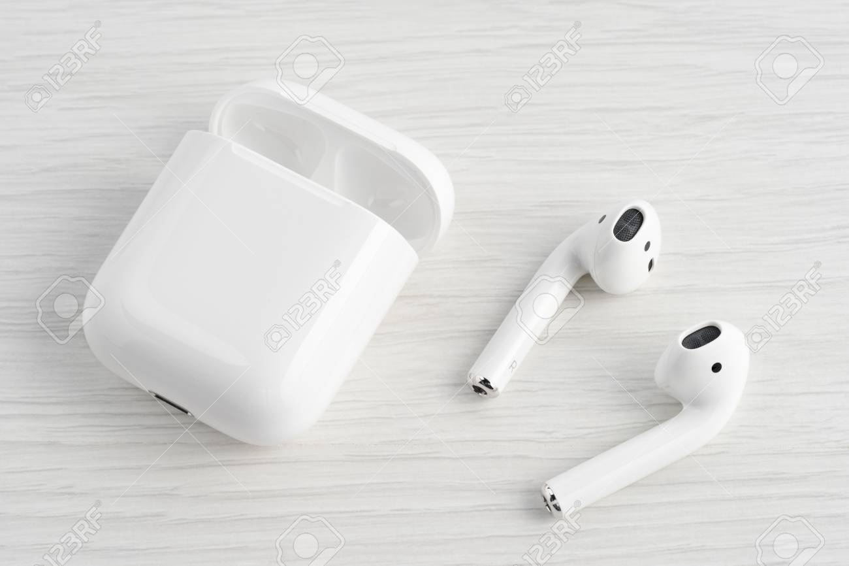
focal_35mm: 90
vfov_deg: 15.2
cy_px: 283
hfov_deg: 22.6
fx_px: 2122
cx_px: 424
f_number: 11
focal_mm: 90
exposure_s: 1/1.25
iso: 100
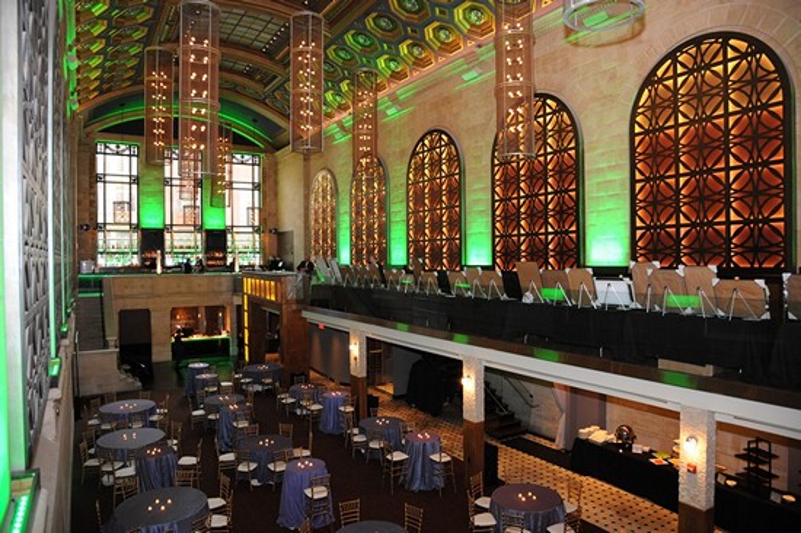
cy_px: 266
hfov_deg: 73.8
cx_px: 400
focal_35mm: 24
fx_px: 534
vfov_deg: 53.1
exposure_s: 1/30
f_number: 4.5
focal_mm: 24
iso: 2500
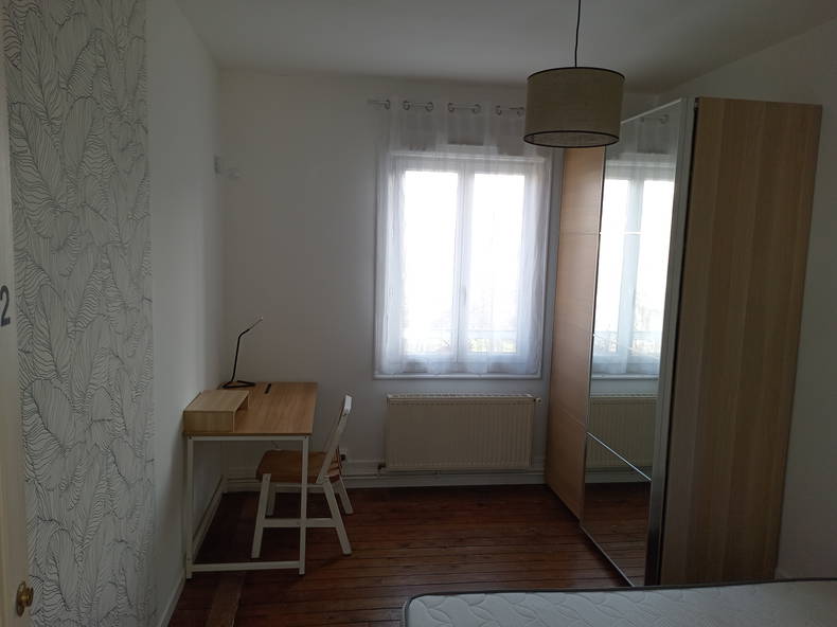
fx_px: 628
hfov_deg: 67.3
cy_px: 314
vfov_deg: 53.0
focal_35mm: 26
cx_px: 418
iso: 141
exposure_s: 1/33.3
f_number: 1.8
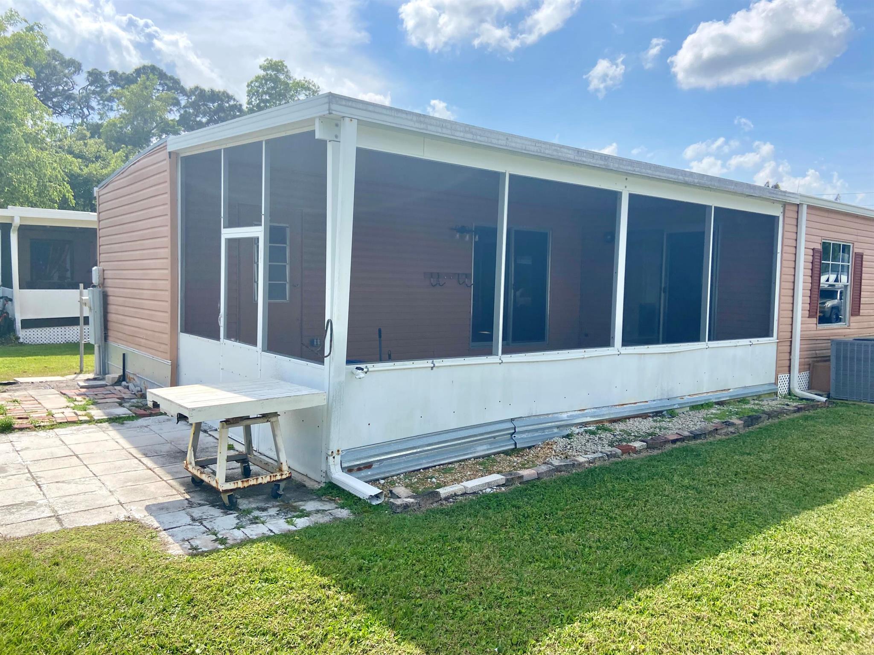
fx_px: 656
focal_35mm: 26
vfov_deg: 53.1
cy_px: 328
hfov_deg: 67.3
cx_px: 437
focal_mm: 4.25
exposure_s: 1/2890
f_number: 1.8
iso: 32
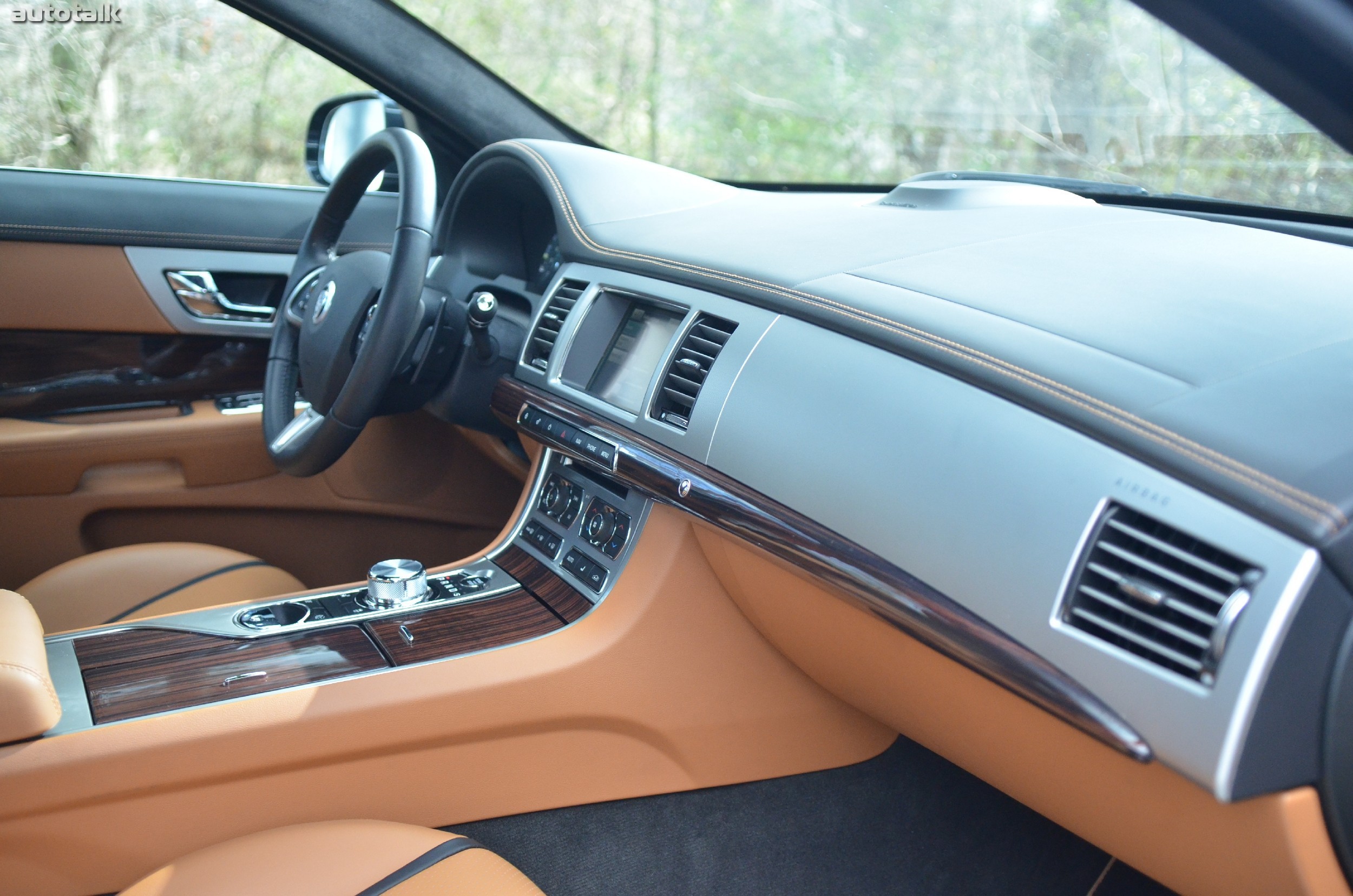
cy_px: 448
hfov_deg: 49.6
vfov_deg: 34.1
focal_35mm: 39
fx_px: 1463
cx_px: 676
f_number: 2.8
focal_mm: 26
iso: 1600
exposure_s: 1/400
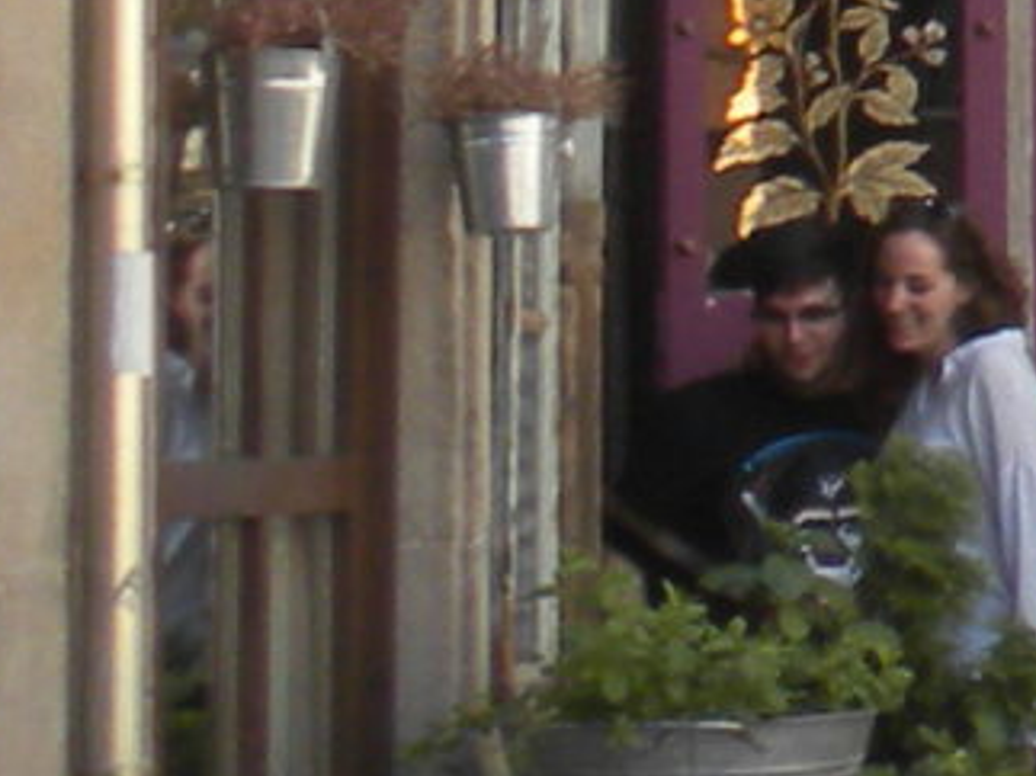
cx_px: 3342
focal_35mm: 293
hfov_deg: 6.1
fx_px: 8766
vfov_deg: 5.0
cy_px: -478
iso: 64
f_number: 3.5
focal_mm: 6.6
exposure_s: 1/66.3
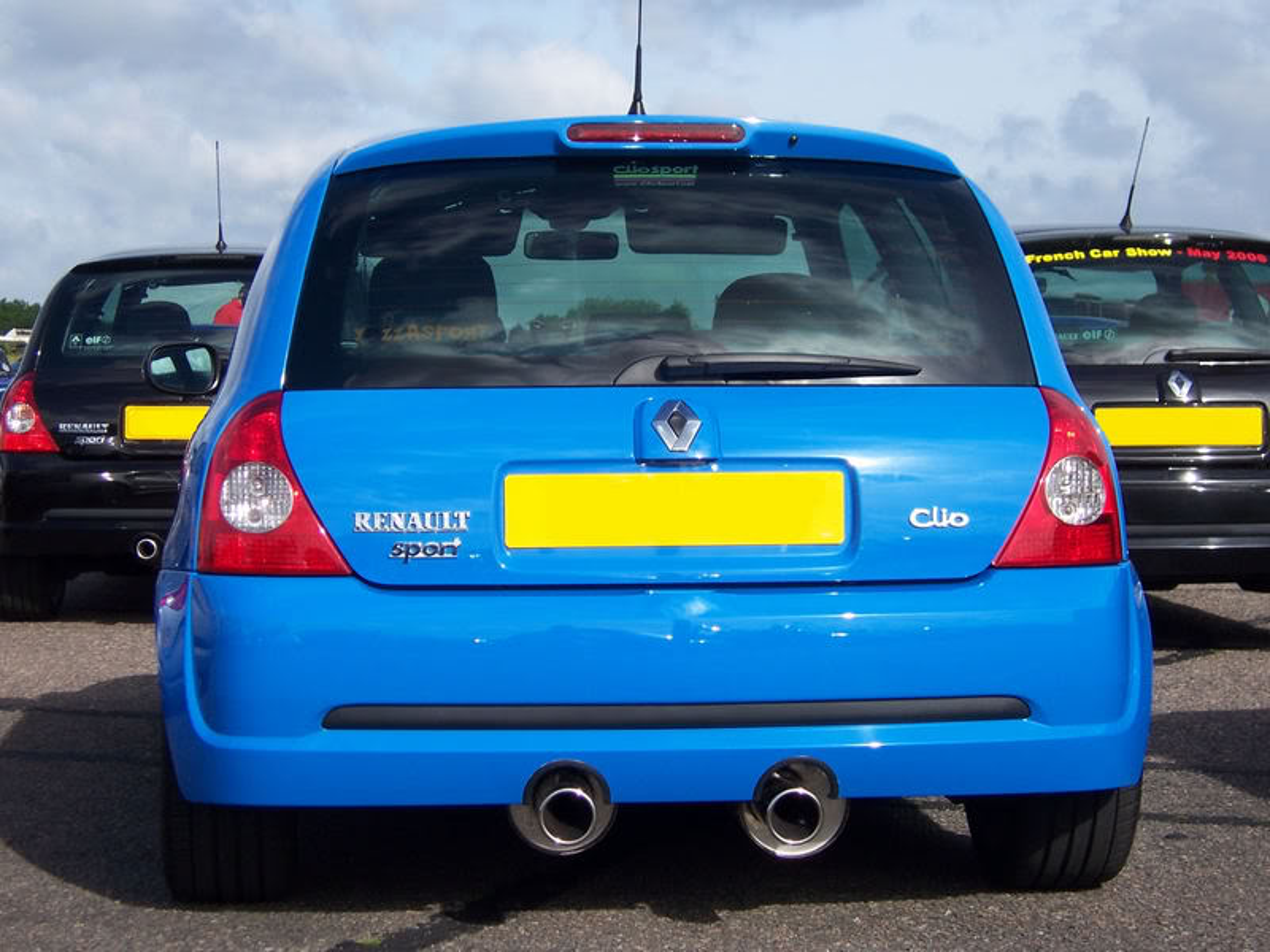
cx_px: 635
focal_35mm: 82
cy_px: 476
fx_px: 3008
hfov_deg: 23.8
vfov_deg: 18.0
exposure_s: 1/500
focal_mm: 13.5
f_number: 4.8
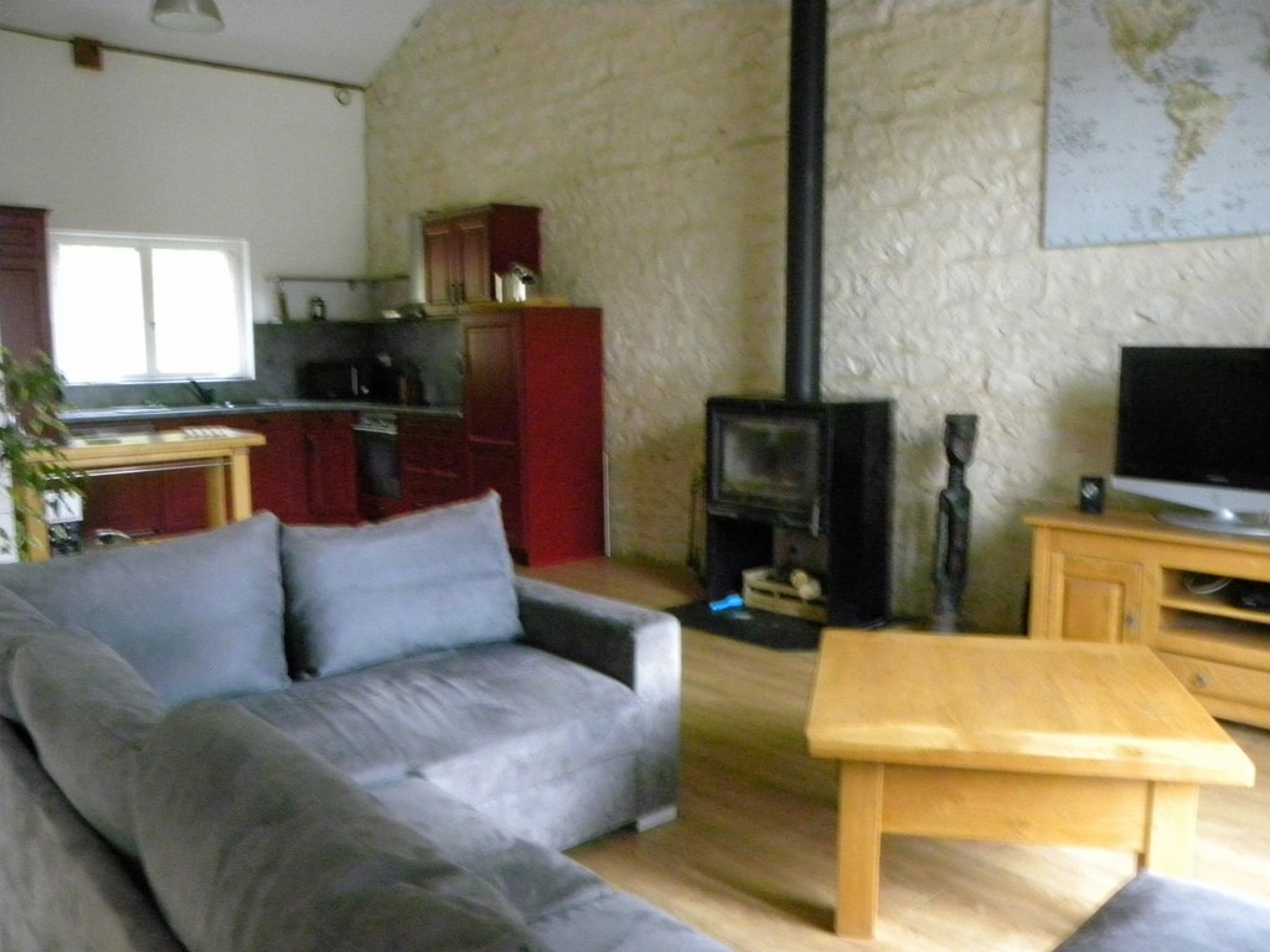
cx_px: 635
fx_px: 1064
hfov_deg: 61.7
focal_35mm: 29
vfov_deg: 48.2
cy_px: 476
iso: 800
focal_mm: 5.2
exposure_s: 1/1.3
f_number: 2.8
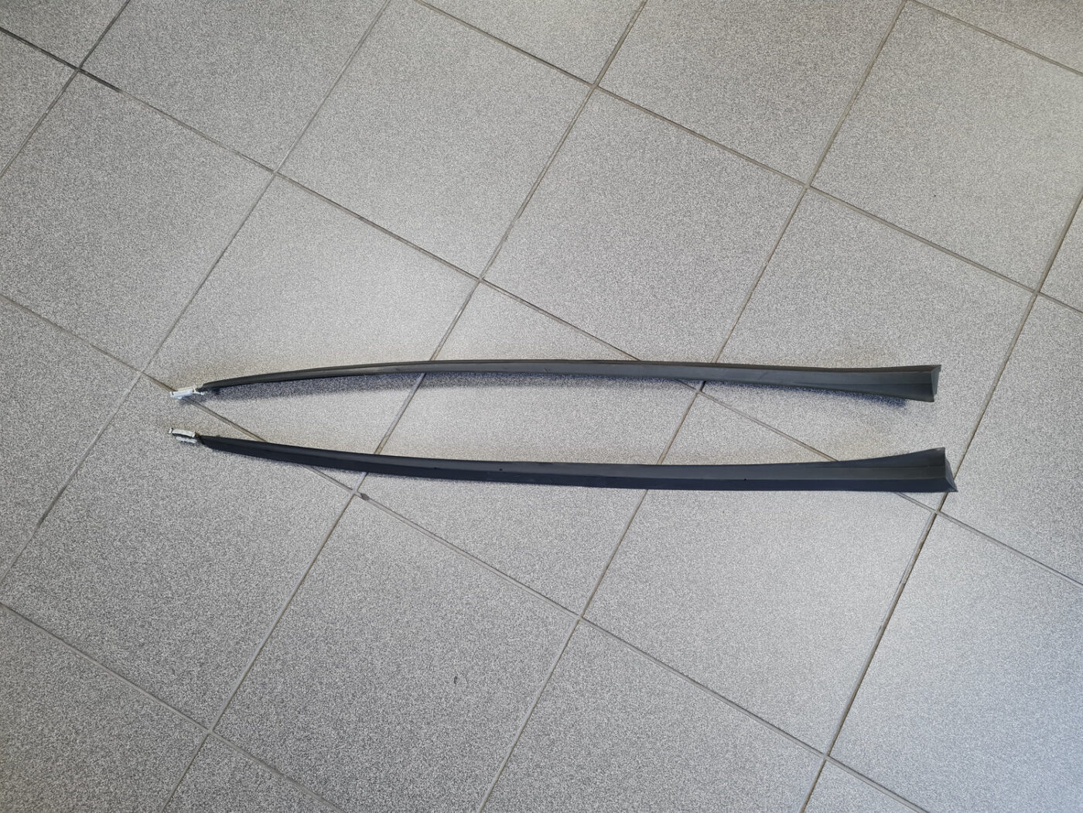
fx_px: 813
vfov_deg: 53.1
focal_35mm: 26
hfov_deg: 67.3
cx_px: 542
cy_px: 406
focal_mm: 5.4
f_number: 1.8
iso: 200
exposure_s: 1/50
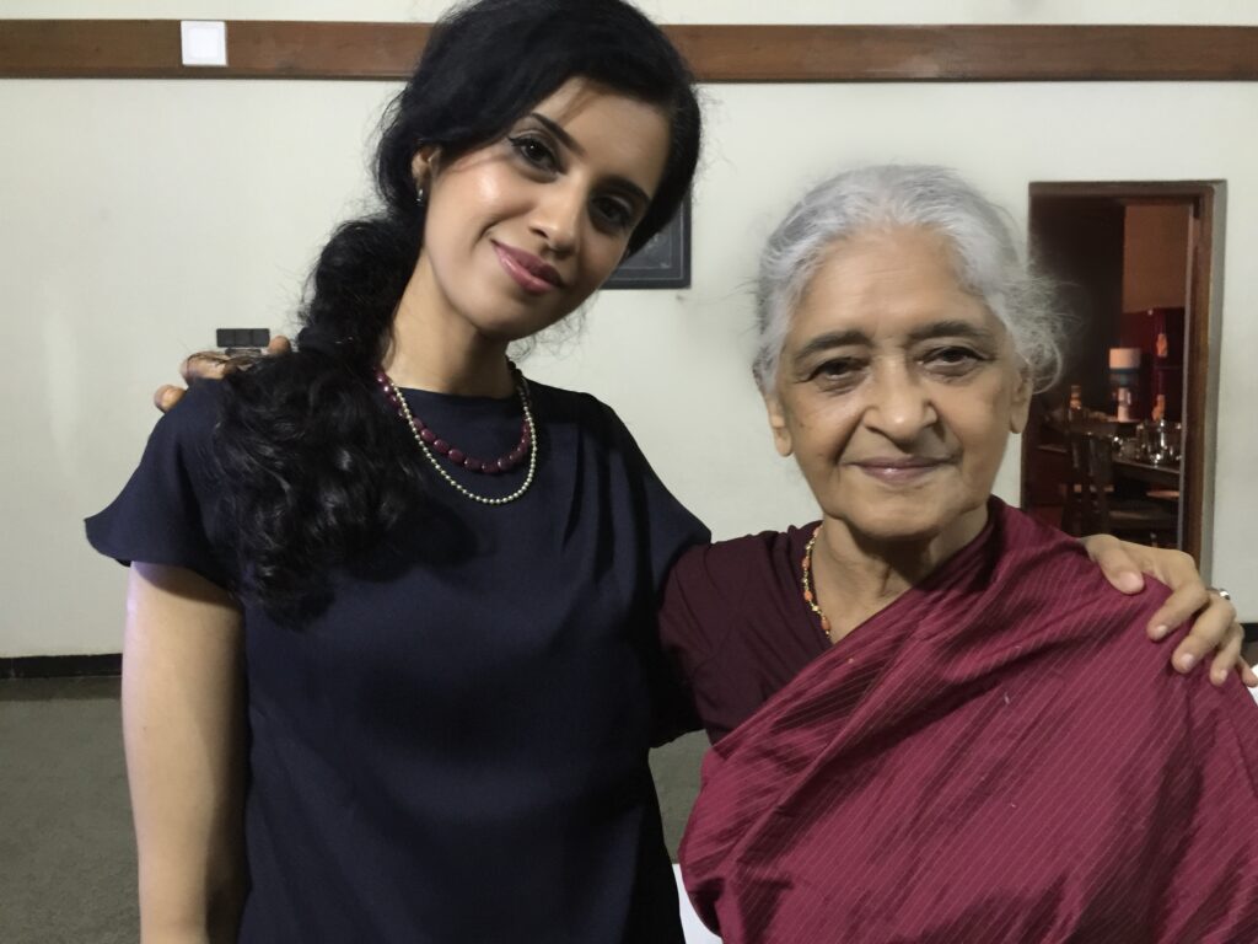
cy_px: 472
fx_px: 1054
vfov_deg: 48.2
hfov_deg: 61.7
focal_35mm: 29
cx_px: 629
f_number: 2.2
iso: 160
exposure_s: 1/4
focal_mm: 4.15
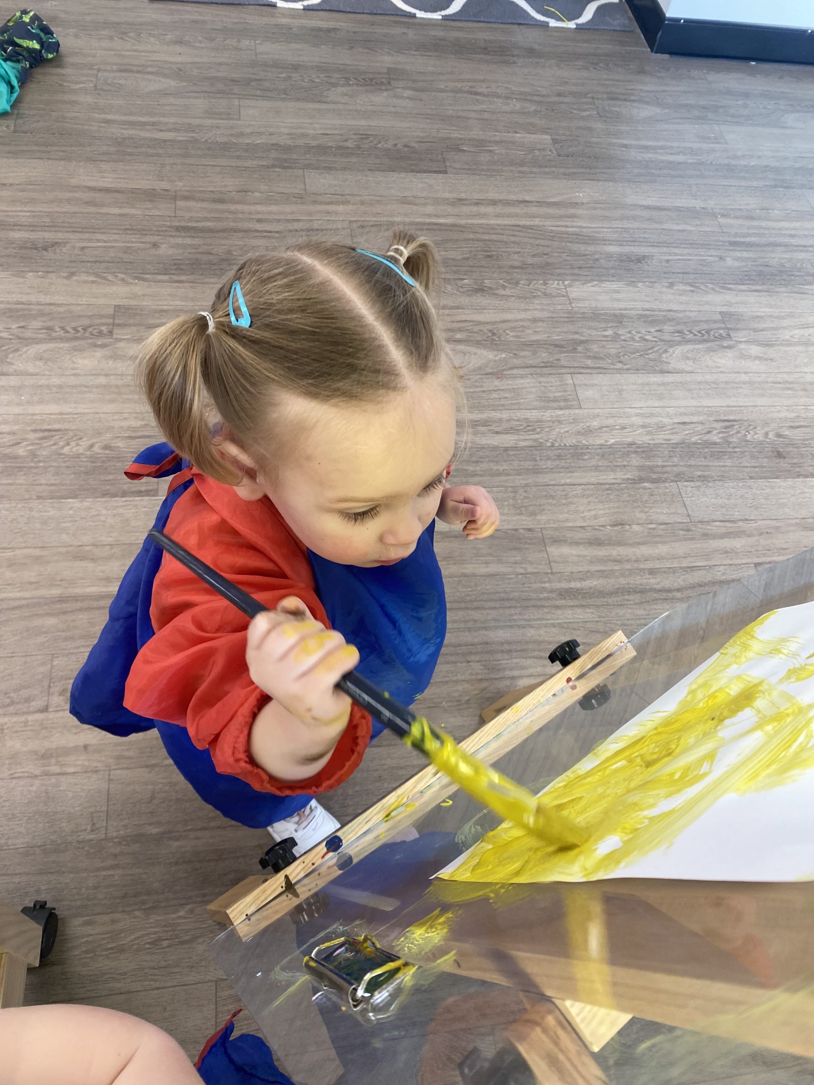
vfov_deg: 67.3
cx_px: 407
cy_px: 542
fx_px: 815
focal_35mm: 26
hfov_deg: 53.1
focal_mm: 4.25
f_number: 1.8
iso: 125
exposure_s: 1/121
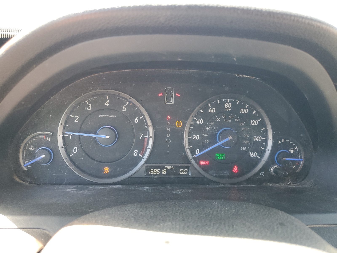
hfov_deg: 67.3
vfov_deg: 53.1
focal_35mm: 26
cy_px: 126
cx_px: 168
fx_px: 253
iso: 90
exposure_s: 1/120
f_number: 1.5
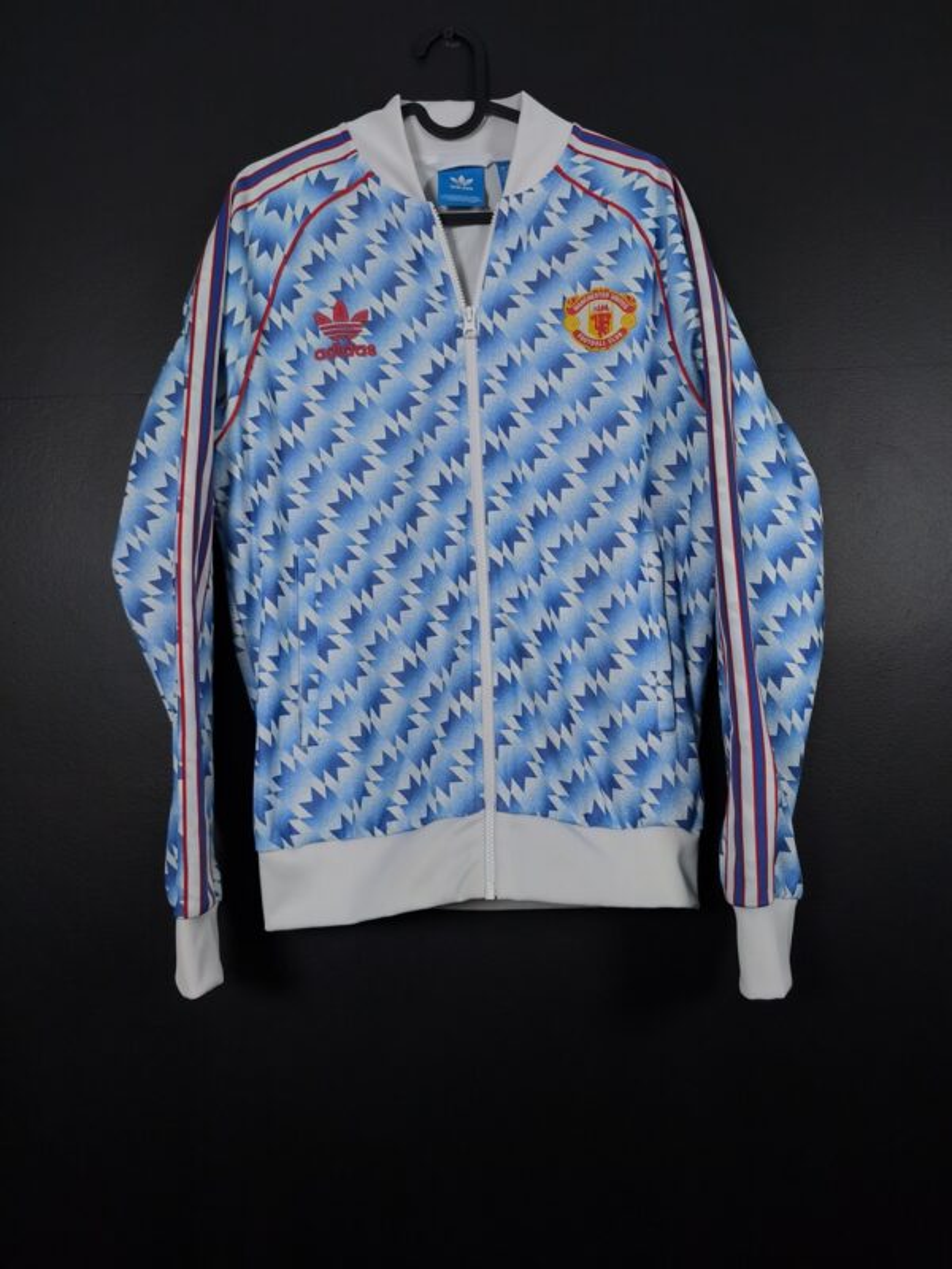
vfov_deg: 73.9
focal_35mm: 23
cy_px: 634
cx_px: 476
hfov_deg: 58.9
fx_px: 843
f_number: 1.6
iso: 400
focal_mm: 6.57
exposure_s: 1/160
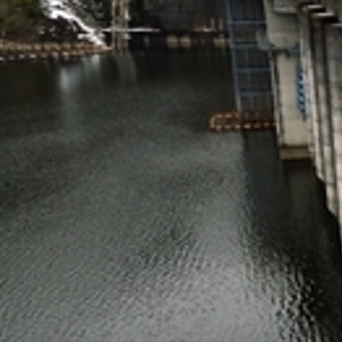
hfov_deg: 16.4
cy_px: 191
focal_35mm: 78
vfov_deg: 22.2
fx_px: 872
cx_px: 700
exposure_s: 1/50
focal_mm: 10
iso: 100
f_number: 16
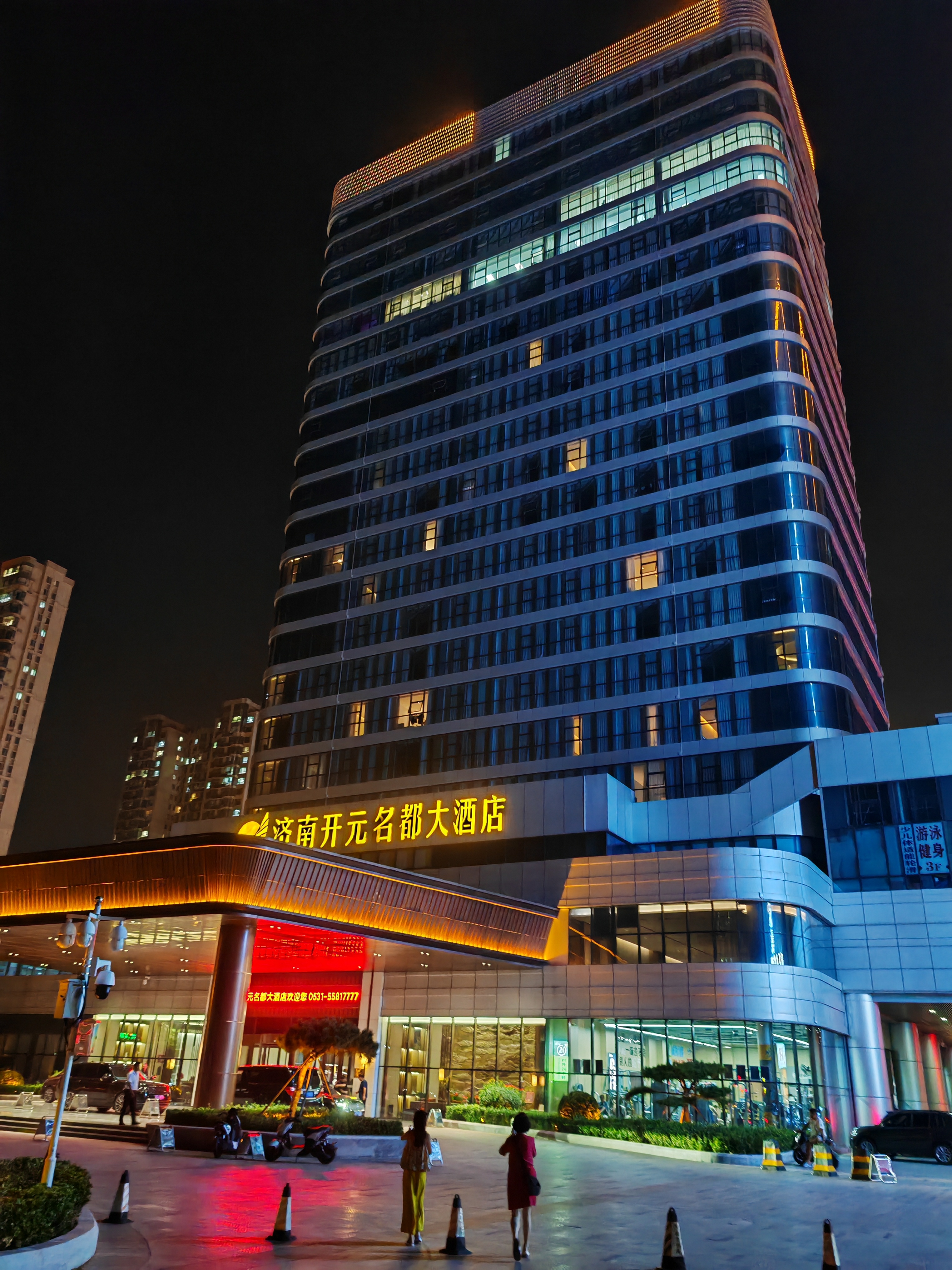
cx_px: 476
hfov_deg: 51.4
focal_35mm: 27
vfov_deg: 65.3
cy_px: 635
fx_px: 990
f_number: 1.9
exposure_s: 1/33
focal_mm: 6.12
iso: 2500
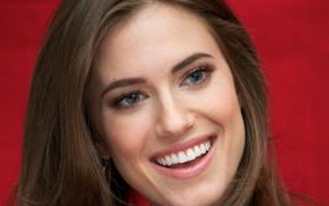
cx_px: 169
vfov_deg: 2.6
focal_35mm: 503
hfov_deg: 4.2
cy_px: 176
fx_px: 4511
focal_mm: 300
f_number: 5.6
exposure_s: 1/100
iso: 800
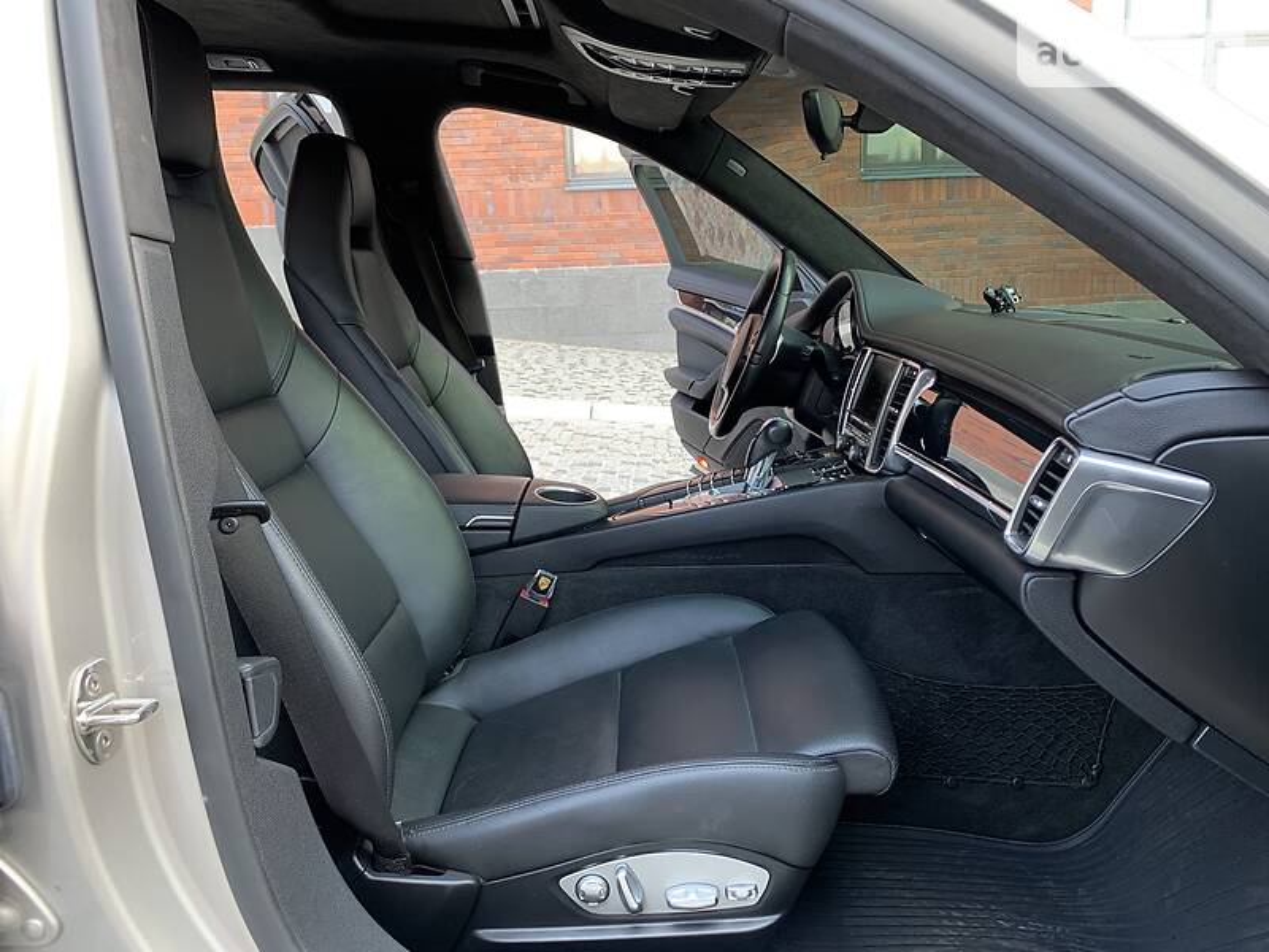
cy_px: 476
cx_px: 634
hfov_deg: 67.3
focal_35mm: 26
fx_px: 953
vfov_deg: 53.1
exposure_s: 1/118
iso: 100
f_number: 1.8
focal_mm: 4.2
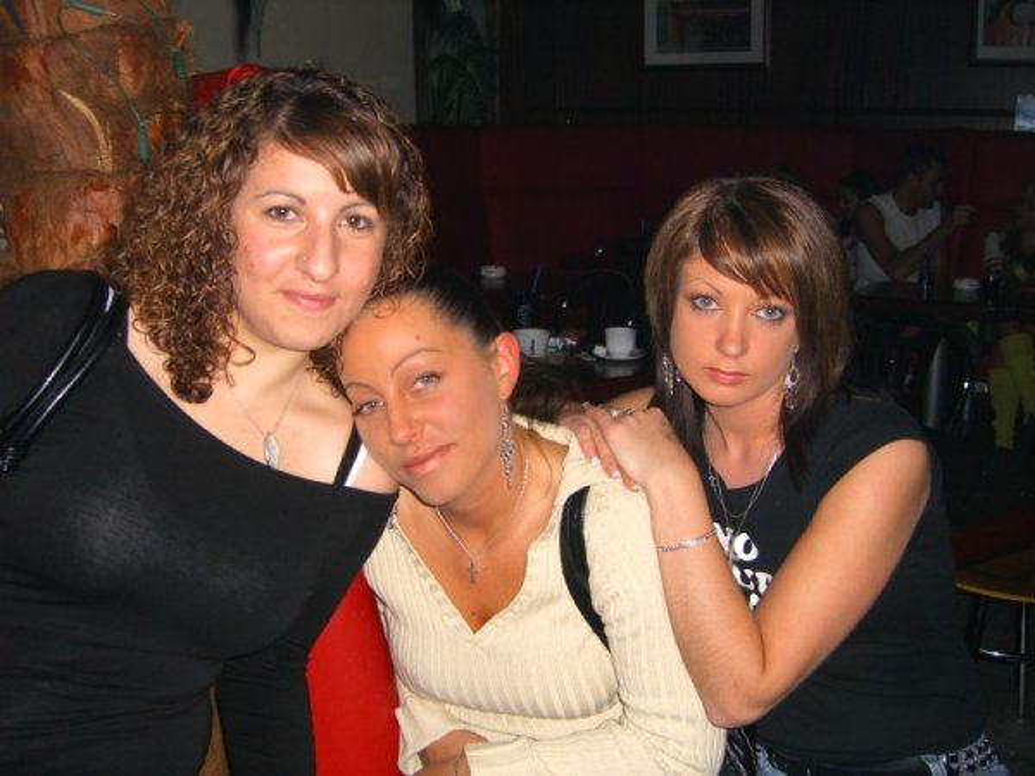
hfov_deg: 49.0
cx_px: 518
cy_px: 388
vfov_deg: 37.7
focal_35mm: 38
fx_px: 1136
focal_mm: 7.9
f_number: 2.8
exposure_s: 1/60
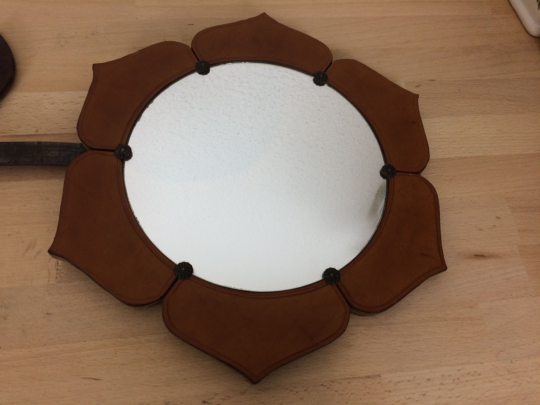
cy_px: 202
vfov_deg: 48.2
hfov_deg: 61.7
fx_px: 452
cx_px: 270
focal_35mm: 29
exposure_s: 1/50
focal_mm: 4.15
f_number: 2.2
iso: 50
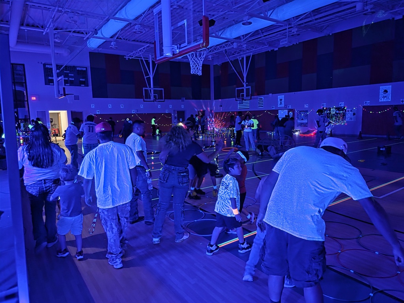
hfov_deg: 73.9
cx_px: 202
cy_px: 152
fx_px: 268
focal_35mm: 23
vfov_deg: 58.9
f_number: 1.7
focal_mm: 6.3
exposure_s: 1/20
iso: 400
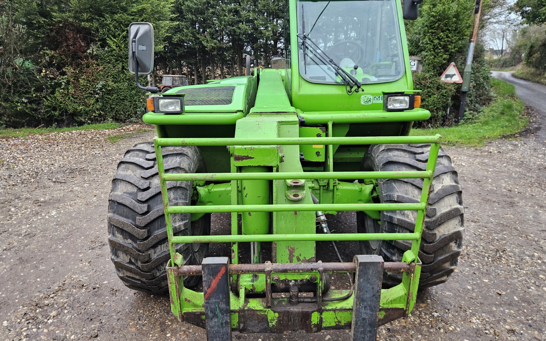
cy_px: 153
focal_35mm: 25
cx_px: 276
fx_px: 372
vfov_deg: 49.2
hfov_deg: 72.5
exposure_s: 1/100
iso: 125
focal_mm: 5.4
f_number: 1.8
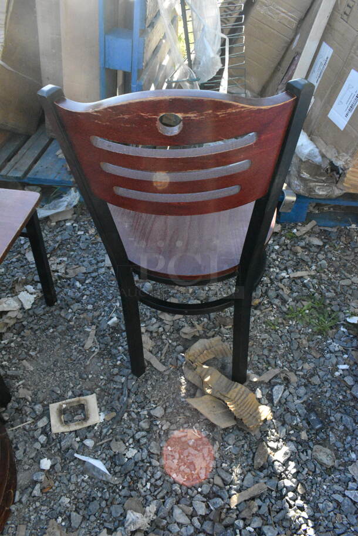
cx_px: 179
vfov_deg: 67.3
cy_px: 268
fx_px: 402
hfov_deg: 48.0
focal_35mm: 27
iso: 6400
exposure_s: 1/800
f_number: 14
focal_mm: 18
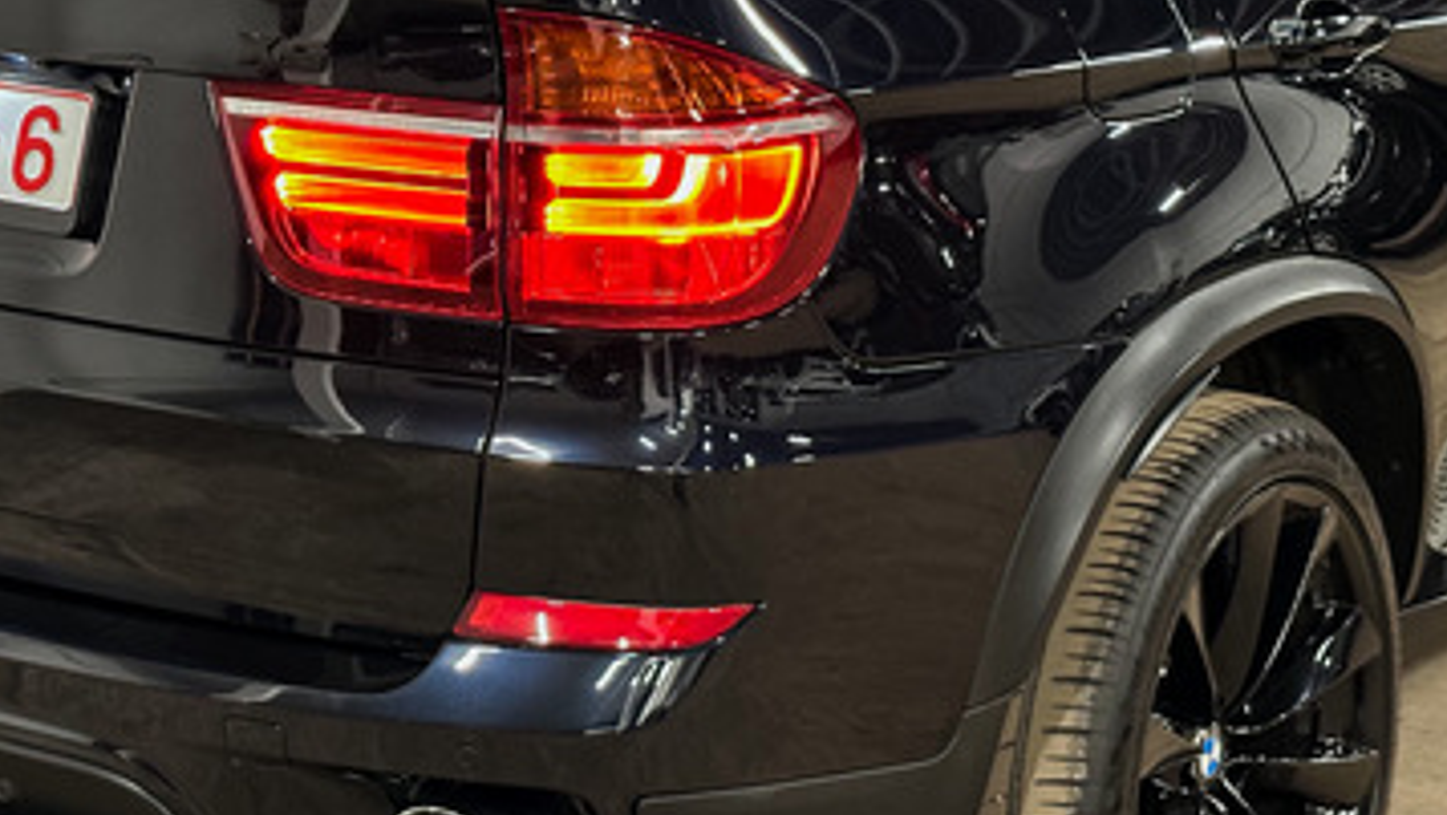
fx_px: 3377
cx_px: 531
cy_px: 215
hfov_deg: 24.1
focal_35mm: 88
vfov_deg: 13.7
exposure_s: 1/25
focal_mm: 6.86
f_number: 1.78
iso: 500
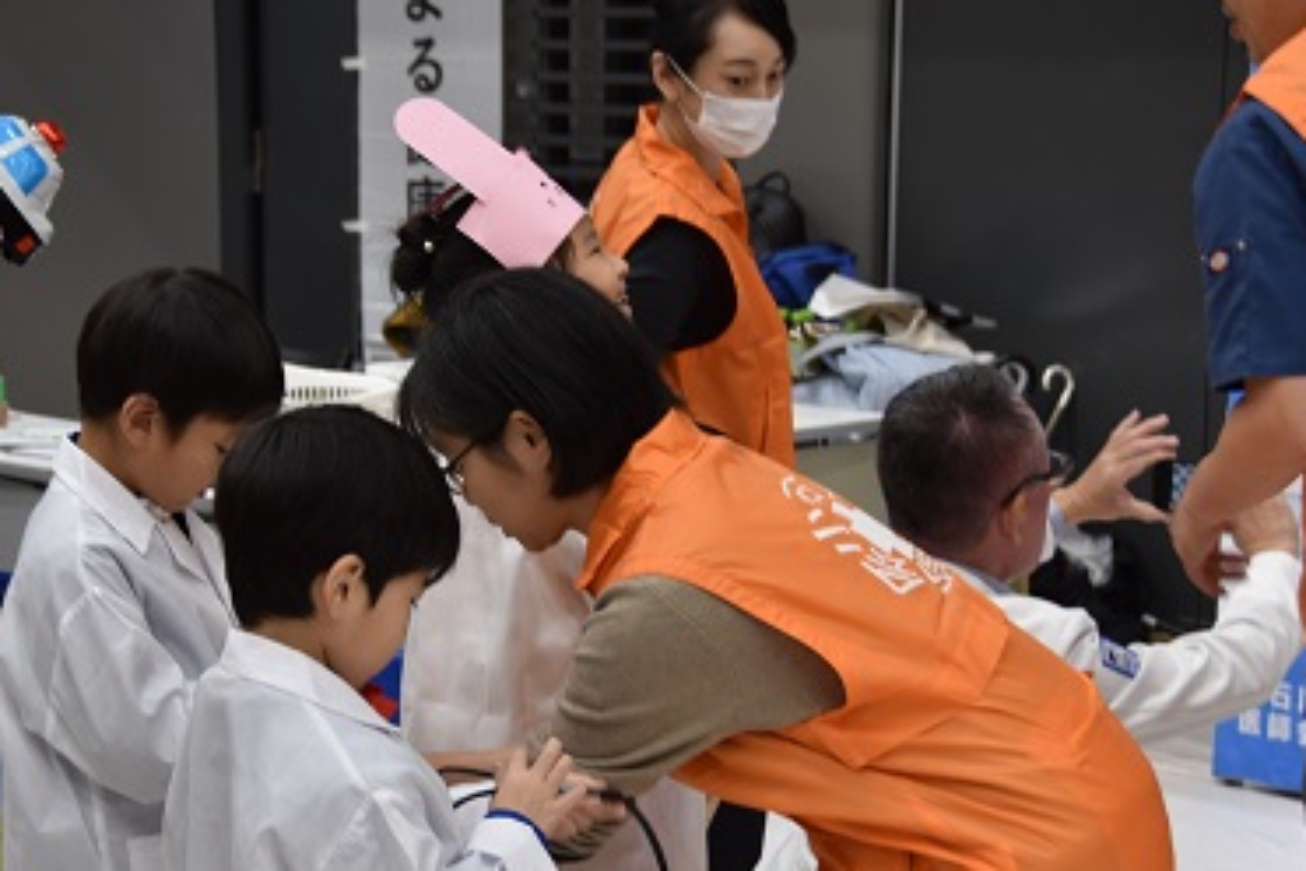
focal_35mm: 89
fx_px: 3228
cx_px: 614
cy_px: 523
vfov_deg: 15.3
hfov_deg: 22.9
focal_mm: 46
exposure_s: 1/60
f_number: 4.5
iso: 400
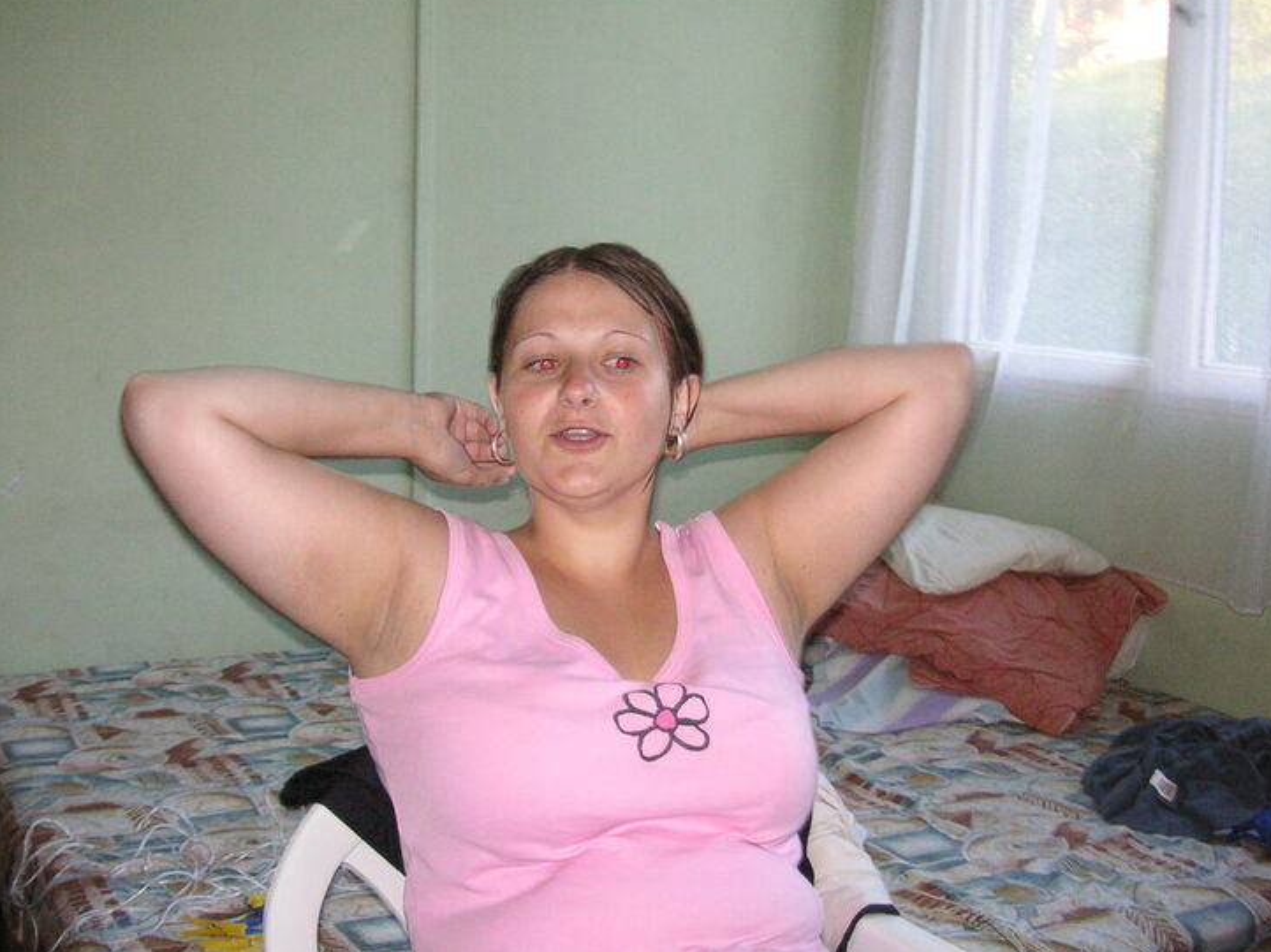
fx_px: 1505
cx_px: 616
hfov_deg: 45.8
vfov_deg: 35.1
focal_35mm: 41
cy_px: 431
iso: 160
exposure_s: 1/45
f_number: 2.8
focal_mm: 6.1
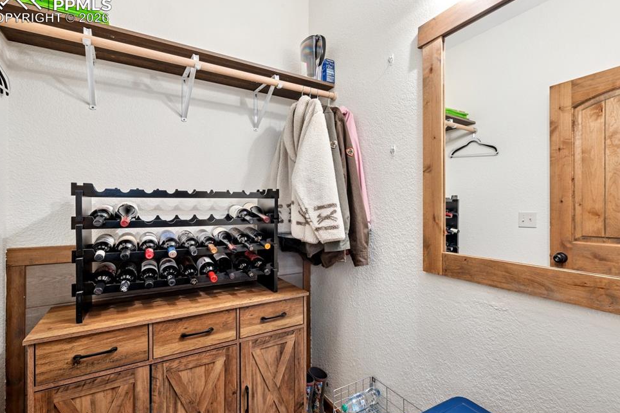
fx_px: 293
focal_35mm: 17
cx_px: 312
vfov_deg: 70.4
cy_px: 206
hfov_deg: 93.3
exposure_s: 2.5
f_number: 11
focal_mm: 16
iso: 100
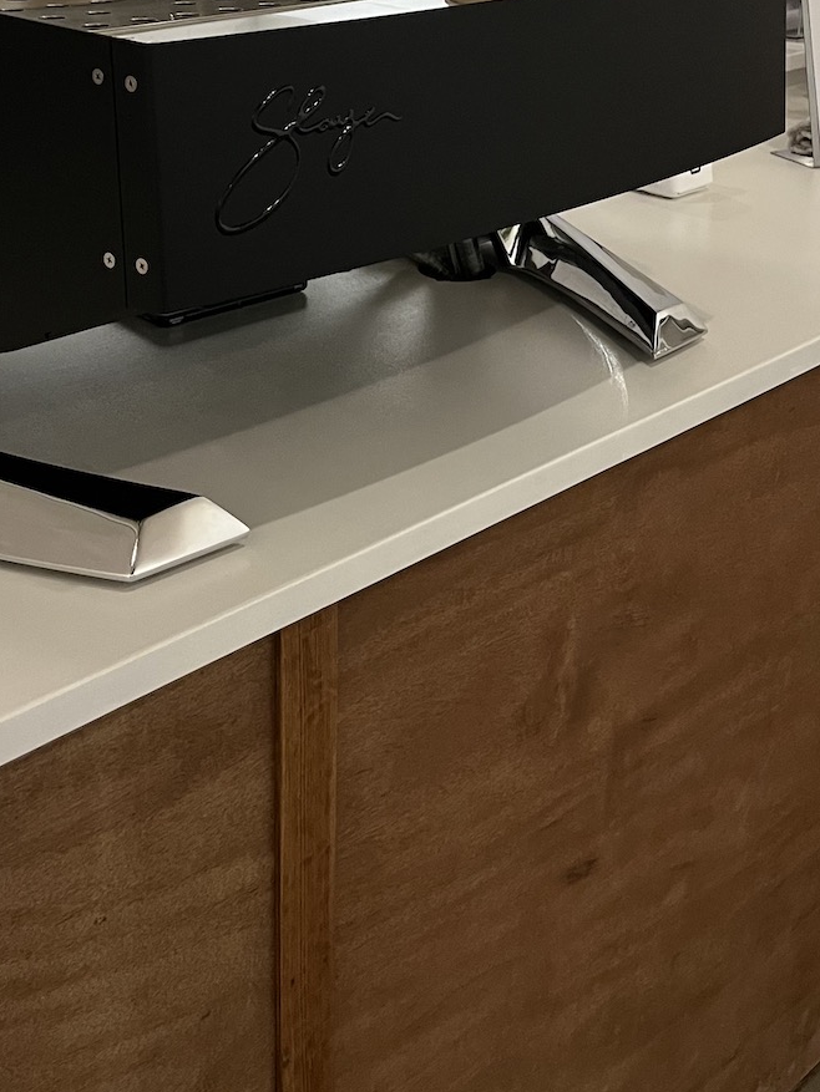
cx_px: 327
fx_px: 1547
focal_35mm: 49
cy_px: 75
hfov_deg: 29.6
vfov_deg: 36.1
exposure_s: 1/60
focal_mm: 5.1
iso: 250
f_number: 1.6
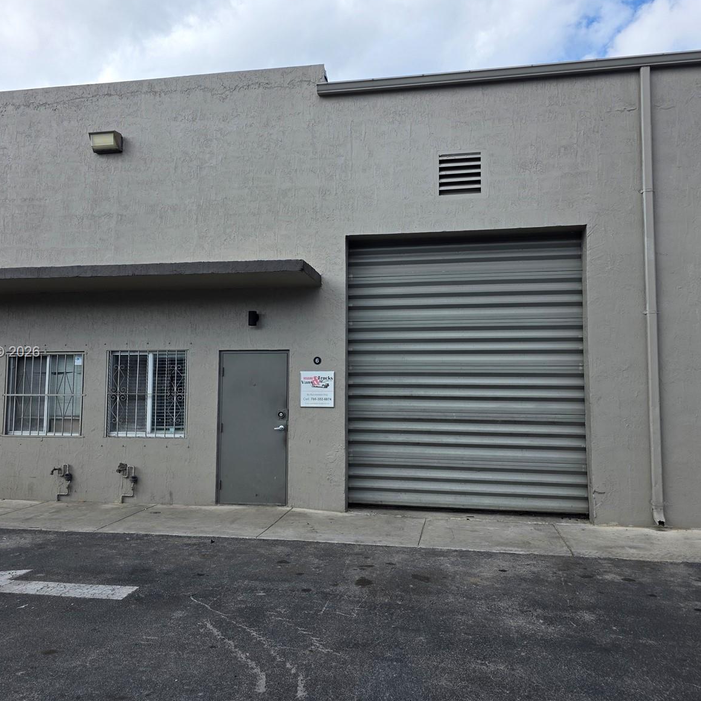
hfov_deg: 57.3
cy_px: 353
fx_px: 642
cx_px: 335
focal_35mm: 28
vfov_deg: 57.3
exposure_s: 1/4539
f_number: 1.7
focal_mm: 6.3
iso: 80
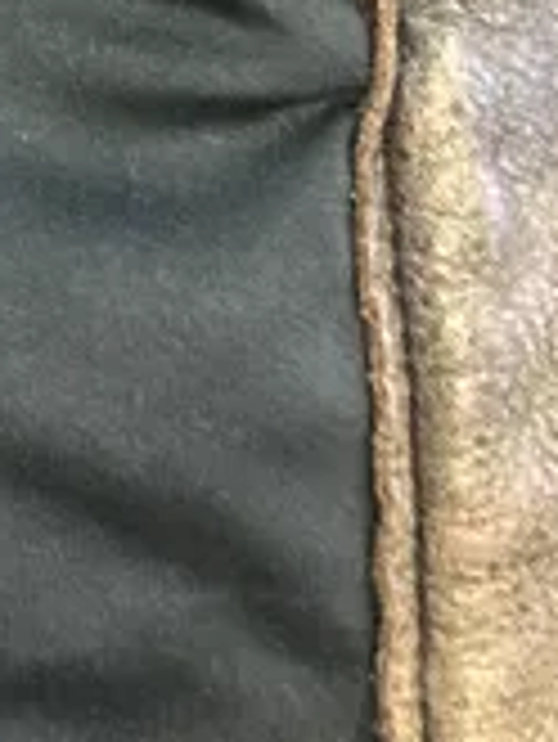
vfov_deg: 12.5
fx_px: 3198
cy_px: -396
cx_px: -238
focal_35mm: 149
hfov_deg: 9.7
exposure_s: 1/33
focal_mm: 6.86
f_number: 1.78
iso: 640
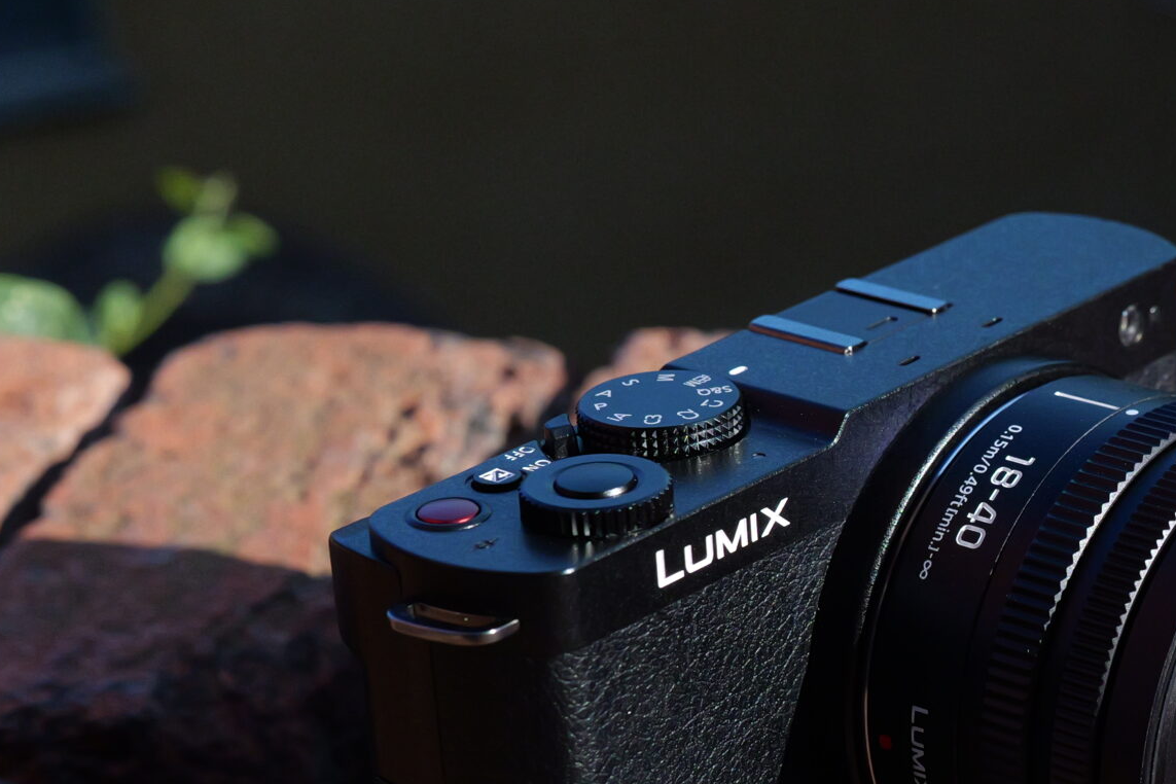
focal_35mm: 112
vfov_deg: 12.2
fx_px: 3658
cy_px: 617
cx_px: 1270
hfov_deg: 17.7
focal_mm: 50
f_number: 8
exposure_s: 1/100
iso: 4000
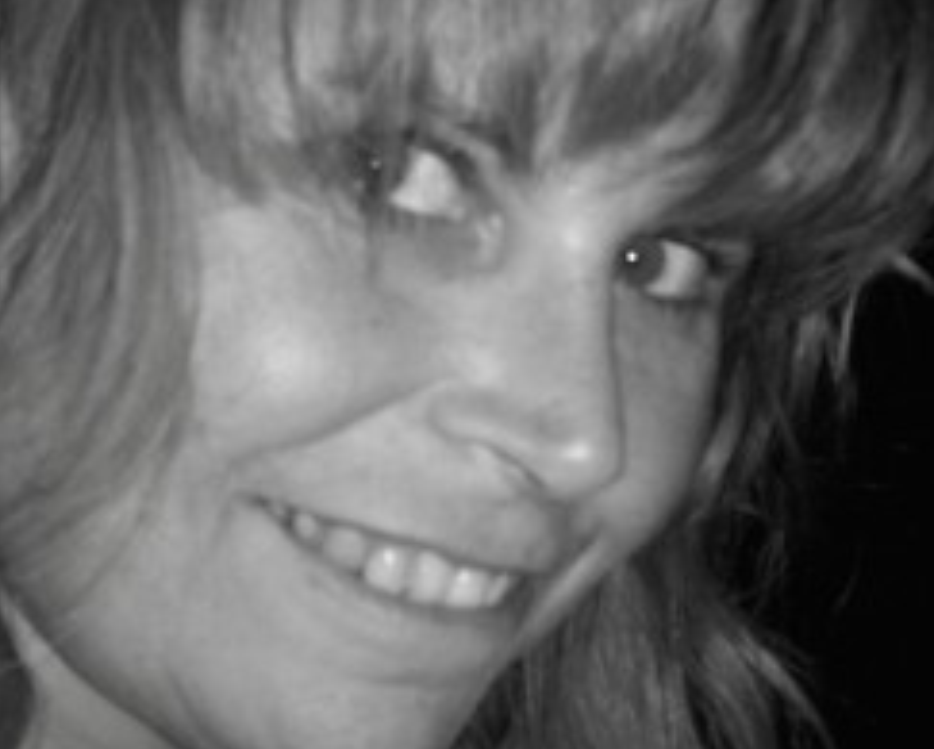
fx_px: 1799
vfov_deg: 23.5
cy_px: 426
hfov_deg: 28.9
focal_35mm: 65
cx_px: 325
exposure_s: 1/64
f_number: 2.7
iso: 80
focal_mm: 6
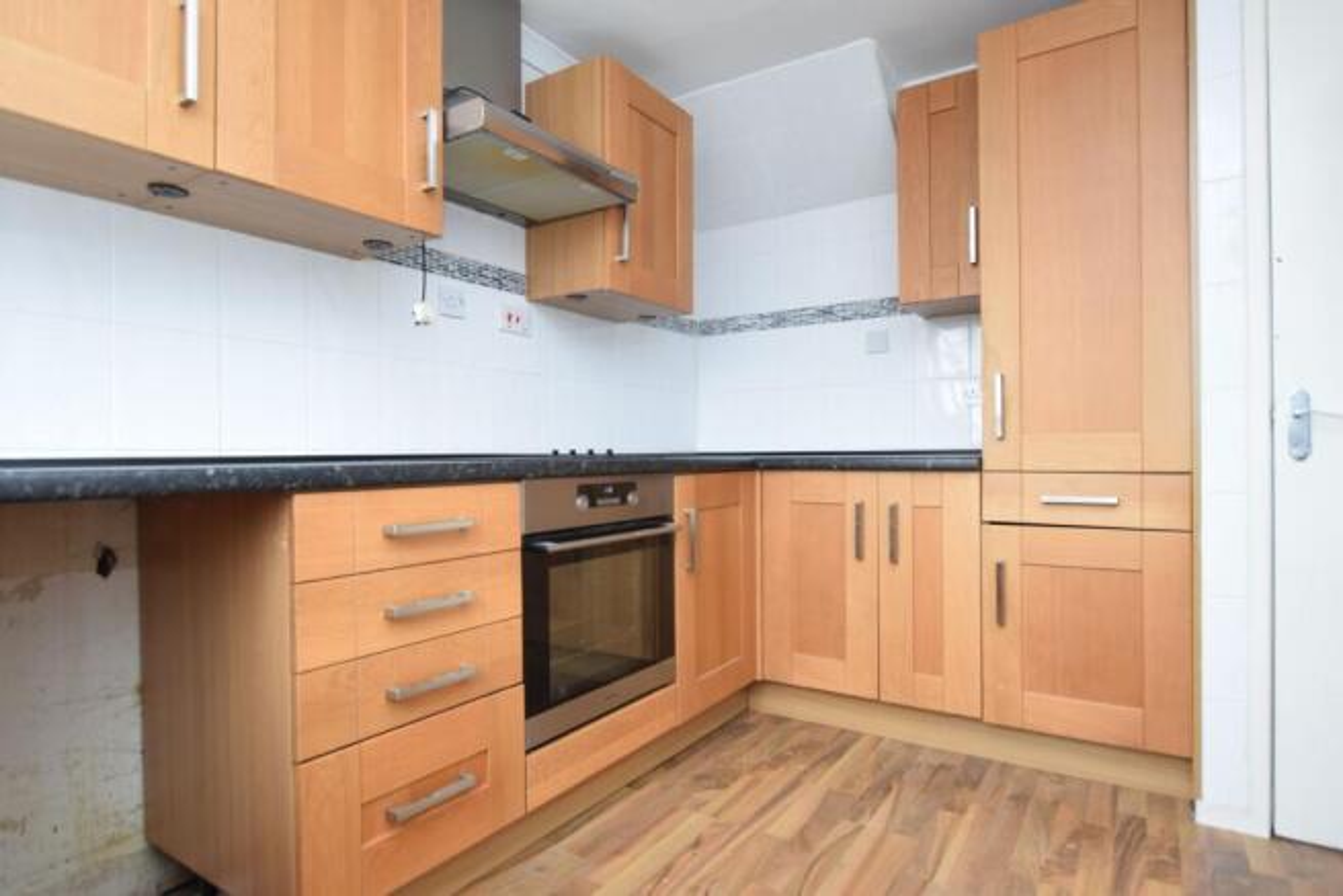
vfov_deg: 63.2
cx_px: 672
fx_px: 728
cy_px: 448
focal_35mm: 20
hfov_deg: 85.4
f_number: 4.5
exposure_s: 1/80
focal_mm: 13
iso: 800
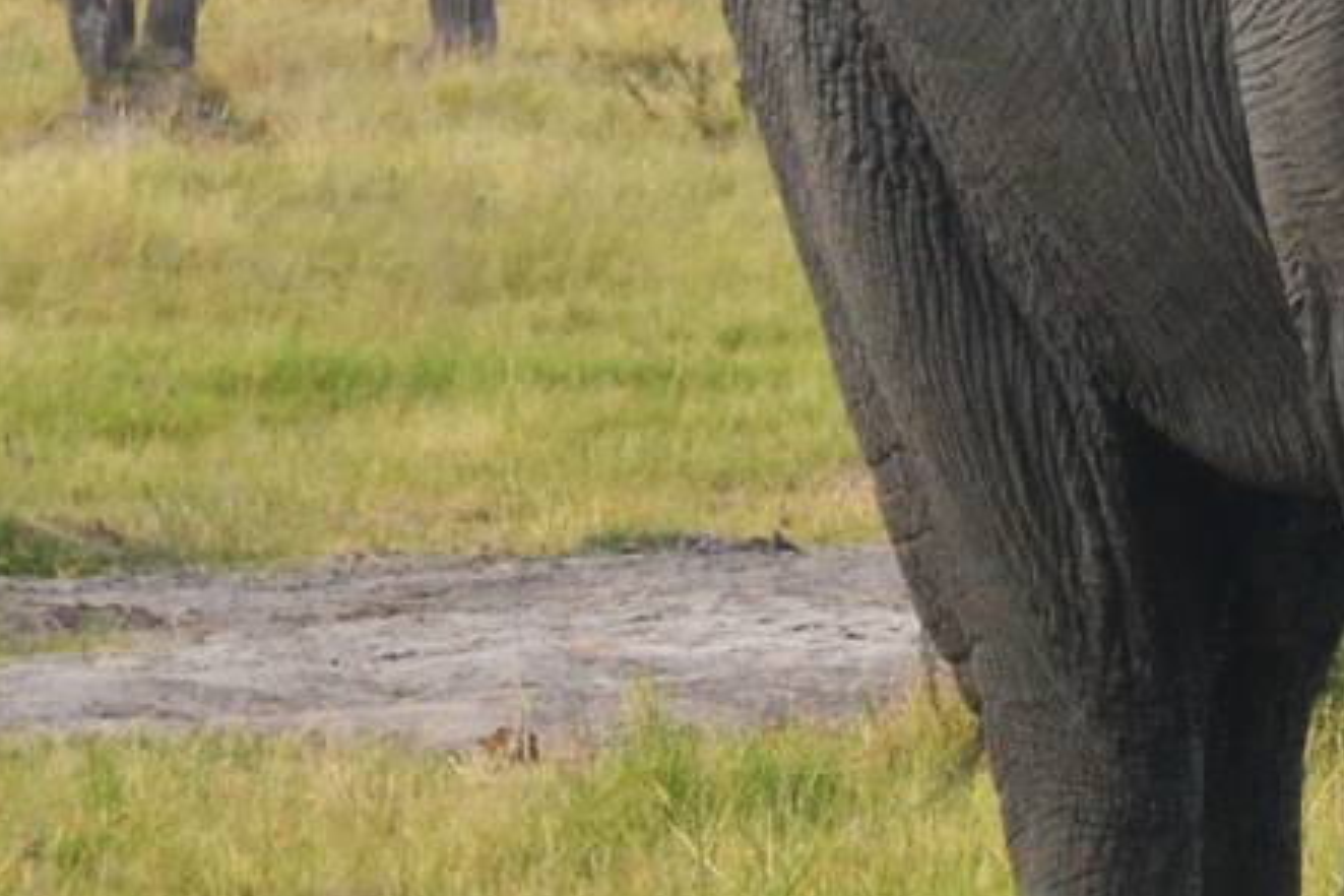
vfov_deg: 1.6
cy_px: -73
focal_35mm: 842
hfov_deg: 2.4
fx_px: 31425
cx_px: 2423
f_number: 13
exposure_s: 1/2000
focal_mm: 155
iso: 2500
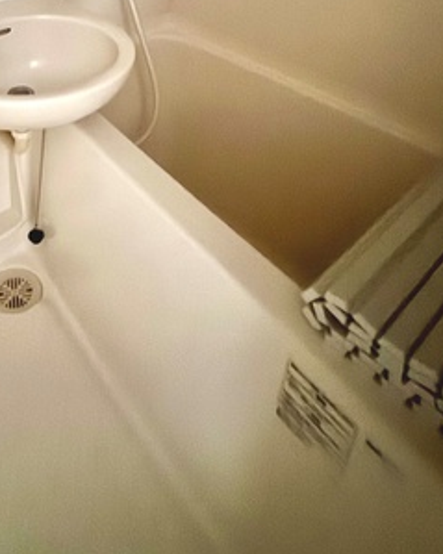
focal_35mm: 32
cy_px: -9
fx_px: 525
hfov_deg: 42.3
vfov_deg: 46.0
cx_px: 51
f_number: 2.2
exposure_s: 1/9
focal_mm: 2.22
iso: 1600
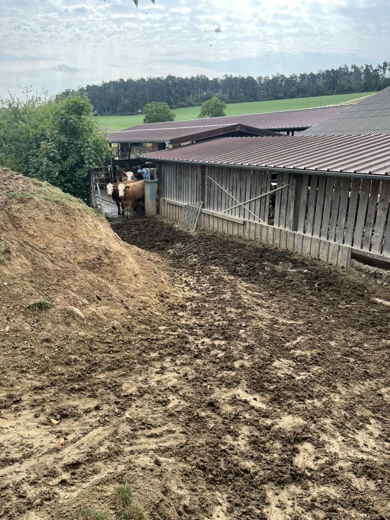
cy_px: 260
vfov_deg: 67.3
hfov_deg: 53.1
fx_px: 391
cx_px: 195
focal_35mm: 26
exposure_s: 1/992
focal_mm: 5.1
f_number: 1.6
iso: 50
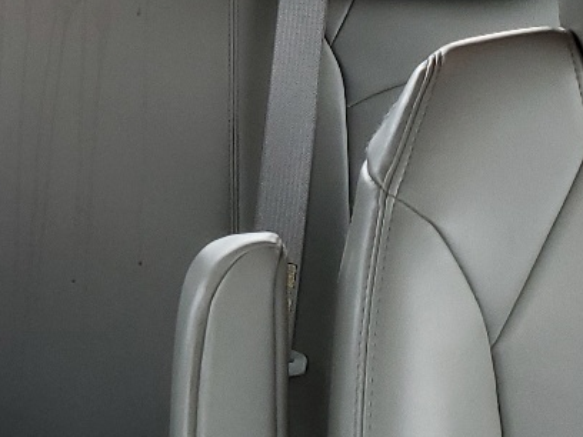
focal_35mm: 102
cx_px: -44
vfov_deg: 14.0
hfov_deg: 18.6
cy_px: -117
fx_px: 1718
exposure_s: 1/120
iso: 67
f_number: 1.5
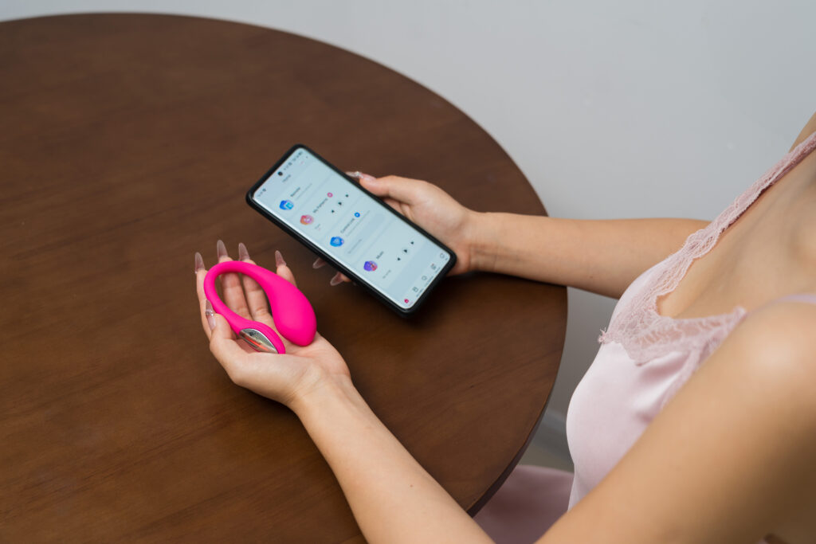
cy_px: 272
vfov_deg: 26.0
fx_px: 1179
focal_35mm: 52
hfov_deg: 38.2
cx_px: 408
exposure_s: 1/60
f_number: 4
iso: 200
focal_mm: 52
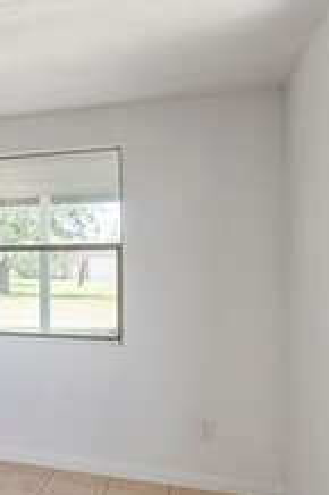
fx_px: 645
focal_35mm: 47
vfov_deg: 41.8
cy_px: 285
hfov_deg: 19.1
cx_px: -309
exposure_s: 1/25
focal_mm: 16
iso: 640
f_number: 10
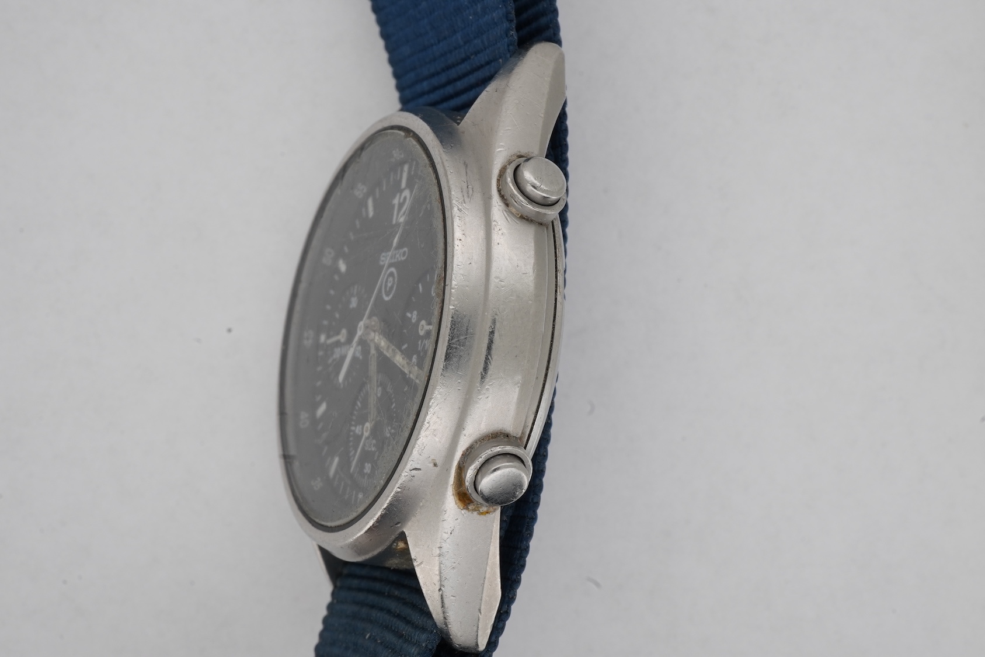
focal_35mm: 45
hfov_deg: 43.6
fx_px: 1231
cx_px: 492
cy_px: 328
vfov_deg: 29.9
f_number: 22
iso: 320
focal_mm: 30
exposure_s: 1/125
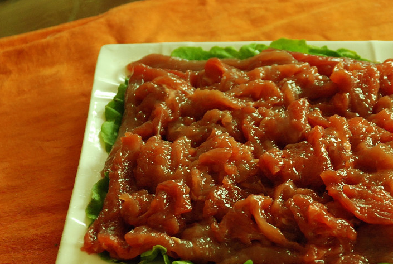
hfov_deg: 10.5
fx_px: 2144
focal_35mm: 196
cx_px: 262
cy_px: 182
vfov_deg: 7.0
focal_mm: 90
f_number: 5.6
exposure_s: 1/100
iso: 800
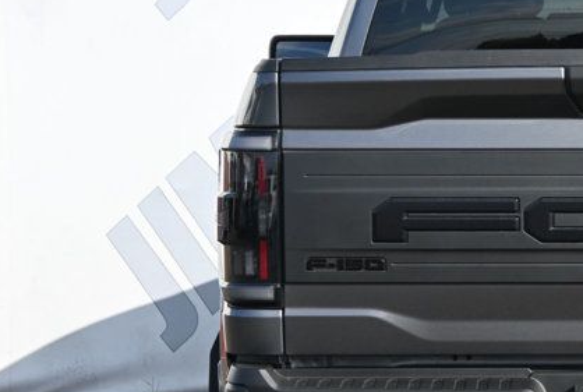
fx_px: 2744
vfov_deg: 8.2
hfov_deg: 11.9
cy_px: 239
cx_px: 665
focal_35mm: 169
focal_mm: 46
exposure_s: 1/250
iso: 200
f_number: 6
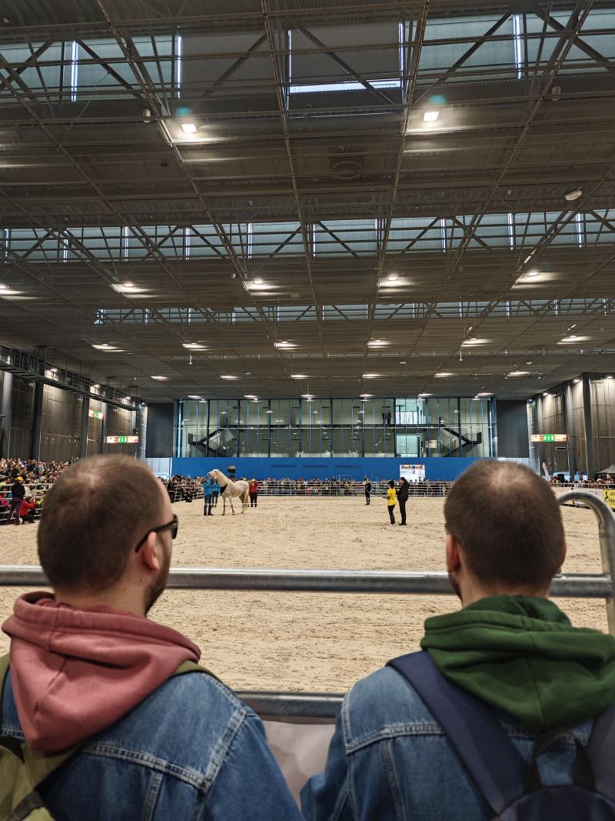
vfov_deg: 73.9
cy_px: 410
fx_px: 545
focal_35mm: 23
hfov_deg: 58.9
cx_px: 308
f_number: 1.6
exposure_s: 1/53.1
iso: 400
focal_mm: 6.55
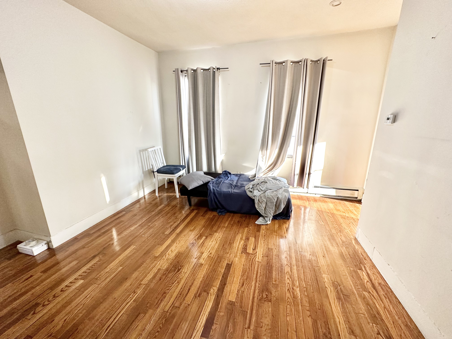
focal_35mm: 14
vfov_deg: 85.7
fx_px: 183
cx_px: 226
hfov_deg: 102.1
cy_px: 170
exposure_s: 1/60
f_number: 2.2
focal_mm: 2.22
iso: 160
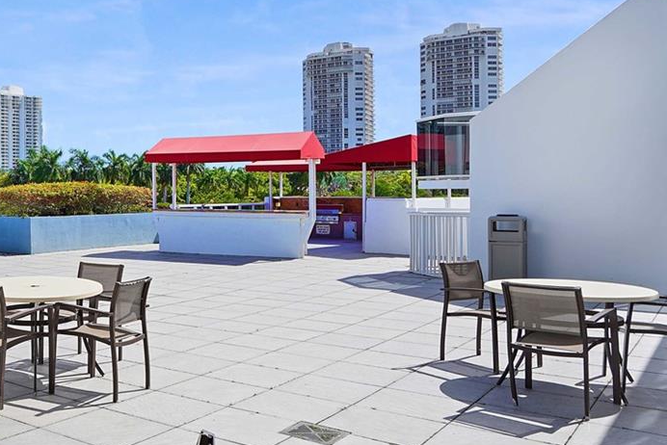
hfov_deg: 45.6
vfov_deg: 35.9
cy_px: 194
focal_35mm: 37
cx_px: 35
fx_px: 686
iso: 100
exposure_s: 1/500
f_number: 5
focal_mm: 16
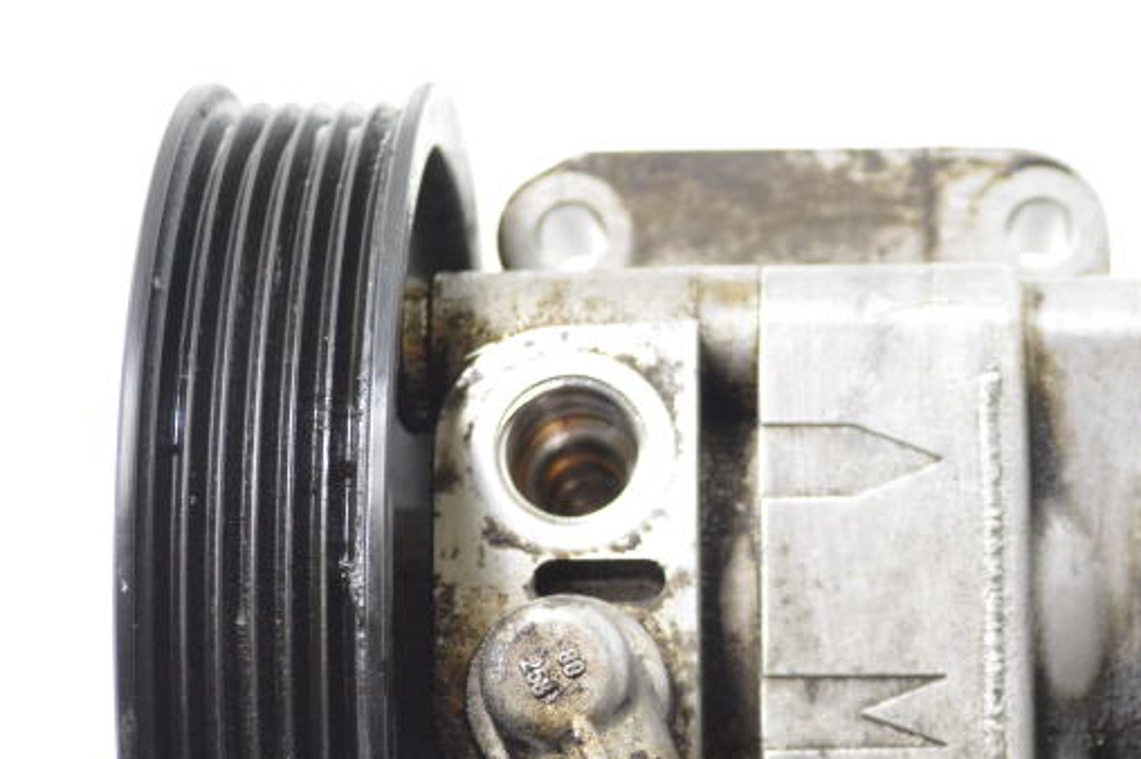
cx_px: 948
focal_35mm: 121
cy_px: 743
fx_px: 3832
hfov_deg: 16.8
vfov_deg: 11.2
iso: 2000
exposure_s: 1/80
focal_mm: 40
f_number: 5.3
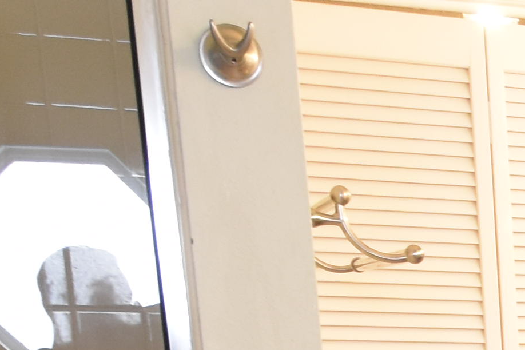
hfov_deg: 17.3
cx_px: 925
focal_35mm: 98
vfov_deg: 12.4
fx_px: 1429
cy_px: 686
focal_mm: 10
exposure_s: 1/30
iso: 800
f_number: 3.5
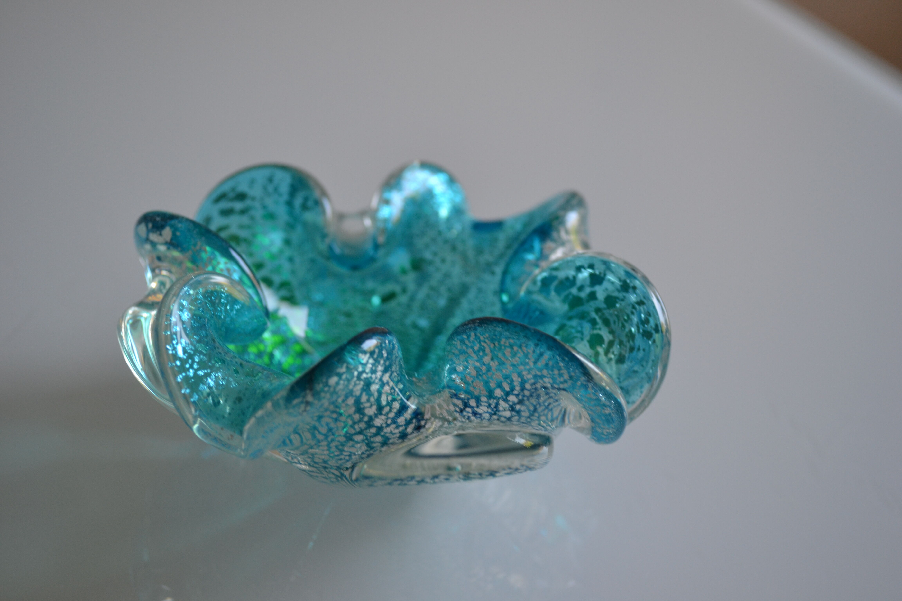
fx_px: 1315
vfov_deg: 25.8
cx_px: 451
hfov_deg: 37.9
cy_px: 300
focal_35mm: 52
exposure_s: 1/50
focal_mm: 35
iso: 400
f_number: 5
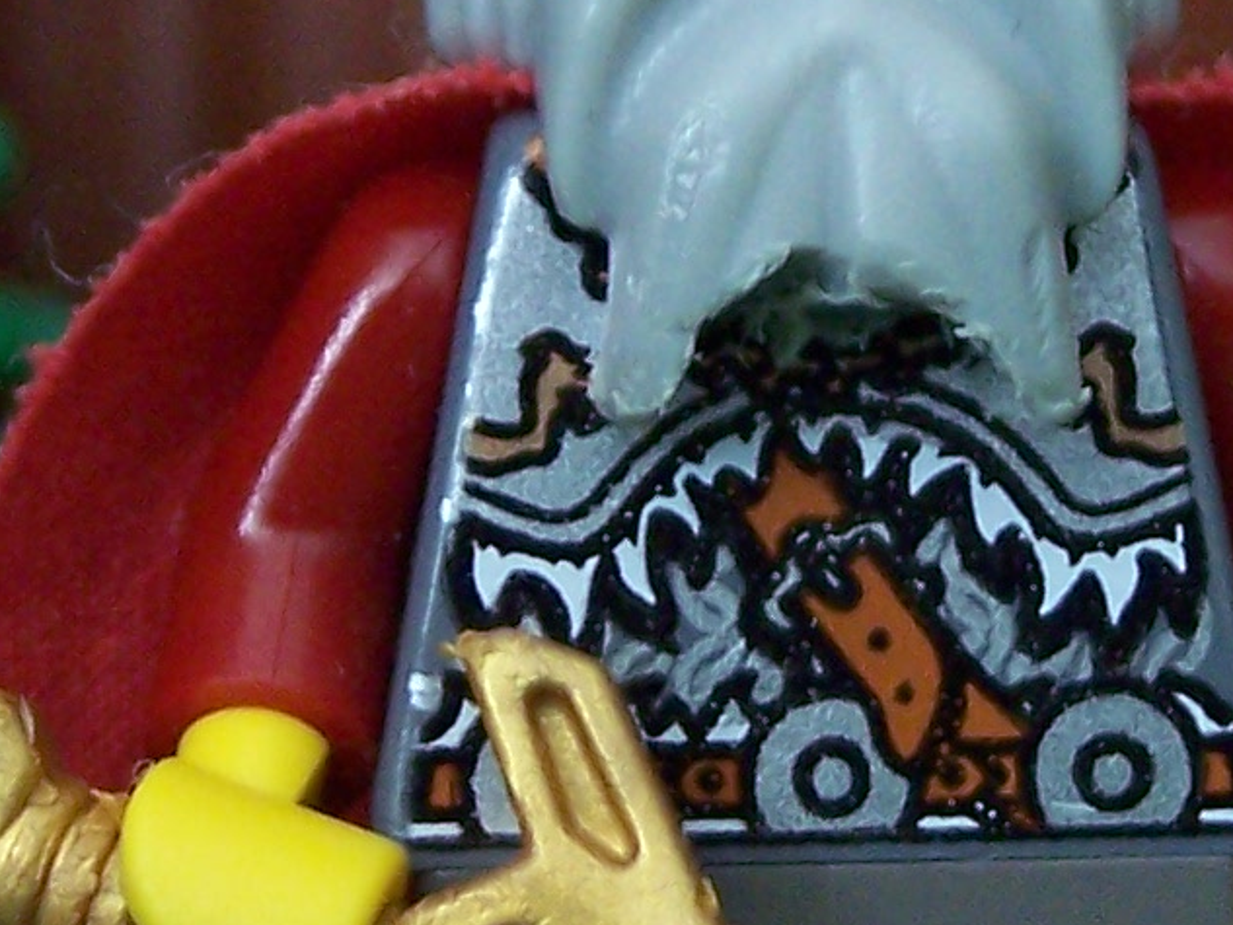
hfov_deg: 11.2
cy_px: 95
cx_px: 701
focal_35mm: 176
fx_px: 6270
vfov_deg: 8.4
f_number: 3.4
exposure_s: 1/8
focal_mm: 8
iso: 200
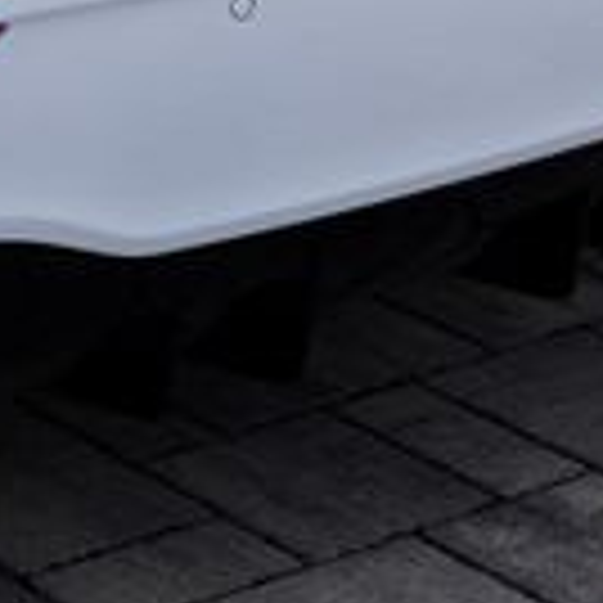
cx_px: -490
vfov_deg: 8.5
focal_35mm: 195
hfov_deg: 8.6
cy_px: -562
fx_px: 3843
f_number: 9
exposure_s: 1/125
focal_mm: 30
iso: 100
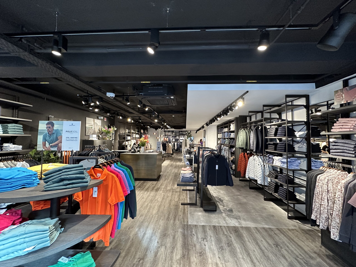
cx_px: 178
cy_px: 134
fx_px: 144
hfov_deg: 102.1
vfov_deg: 85.7
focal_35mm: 14
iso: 320
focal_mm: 2.22
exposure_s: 1/100
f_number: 2.2
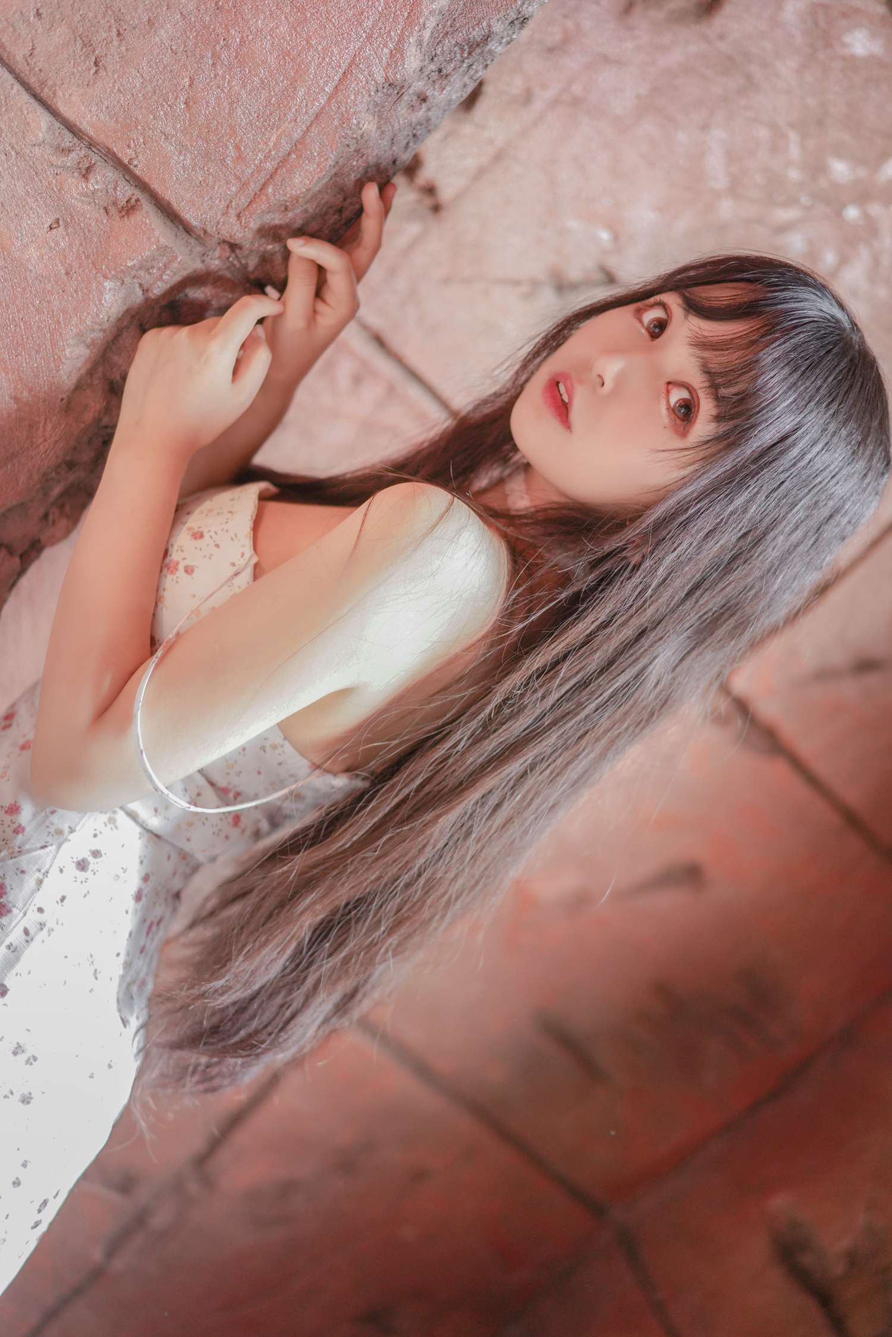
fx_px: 2043
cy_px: 668
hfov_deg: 24.6
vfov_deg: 36.2
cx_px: 446
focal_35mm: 55
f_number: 1.8
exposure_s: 1/80
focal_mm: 55
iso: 1250
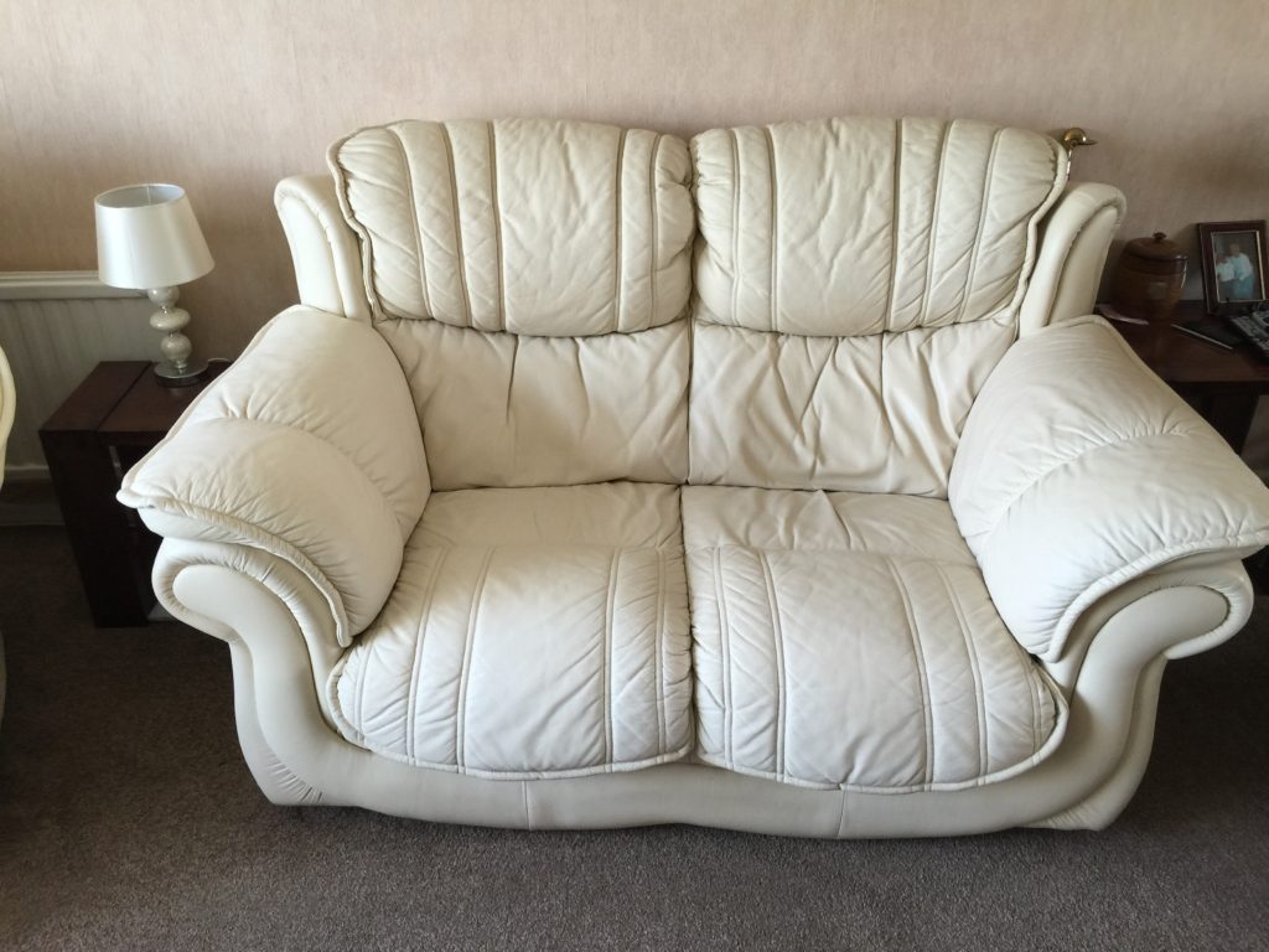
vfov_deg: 48.2
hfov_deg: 61.7
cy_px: 476
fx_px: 1063
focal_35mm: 29
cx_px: 634
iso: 32
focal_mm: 4.15
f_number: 2.2
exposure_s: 1/30
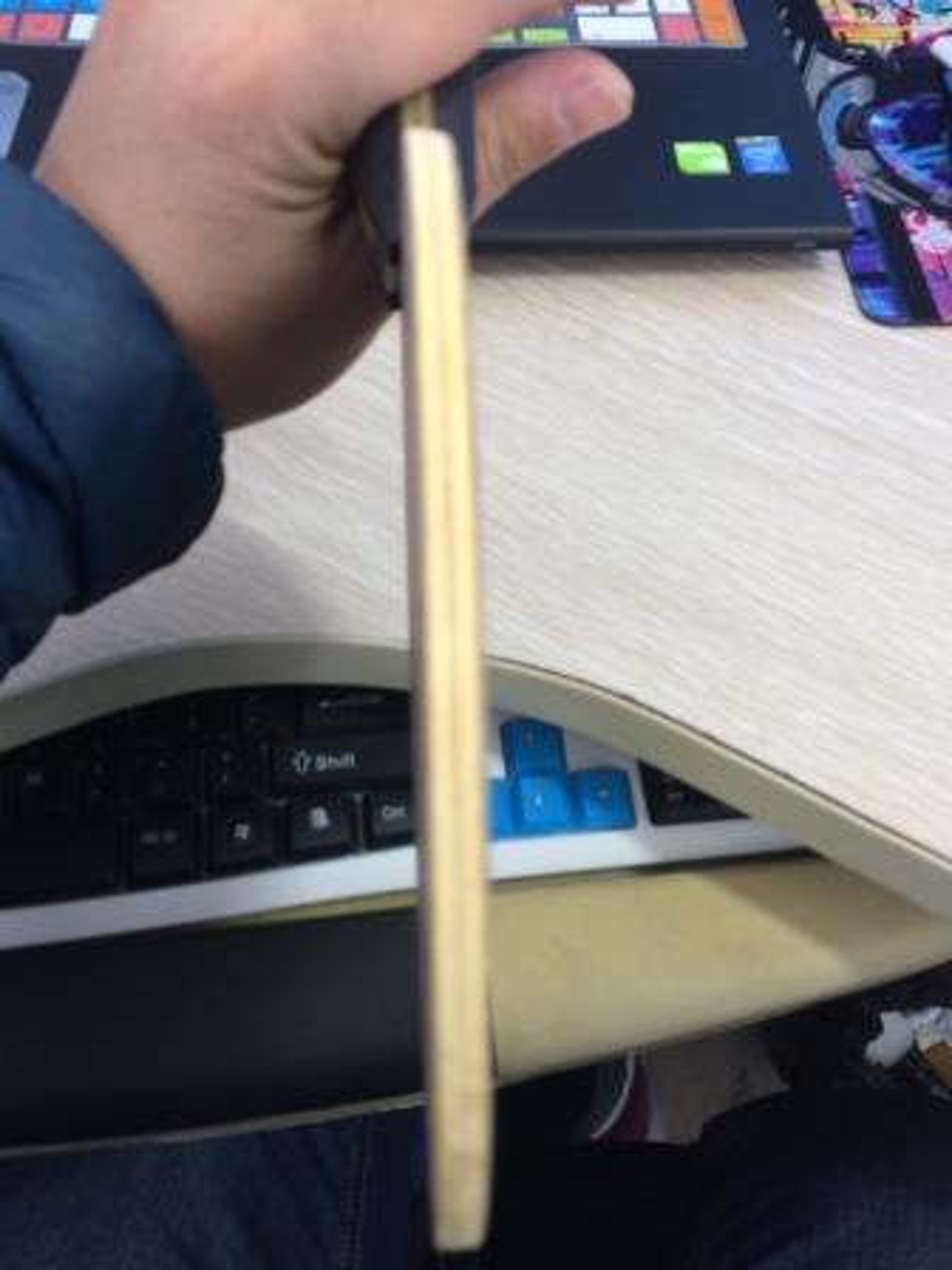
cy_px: 635
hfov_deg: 48.2
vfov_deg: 61.7
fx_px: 1063
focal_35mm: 29
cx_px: 476
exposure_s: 1/33
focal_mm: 4.15
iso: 100
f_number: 2.2
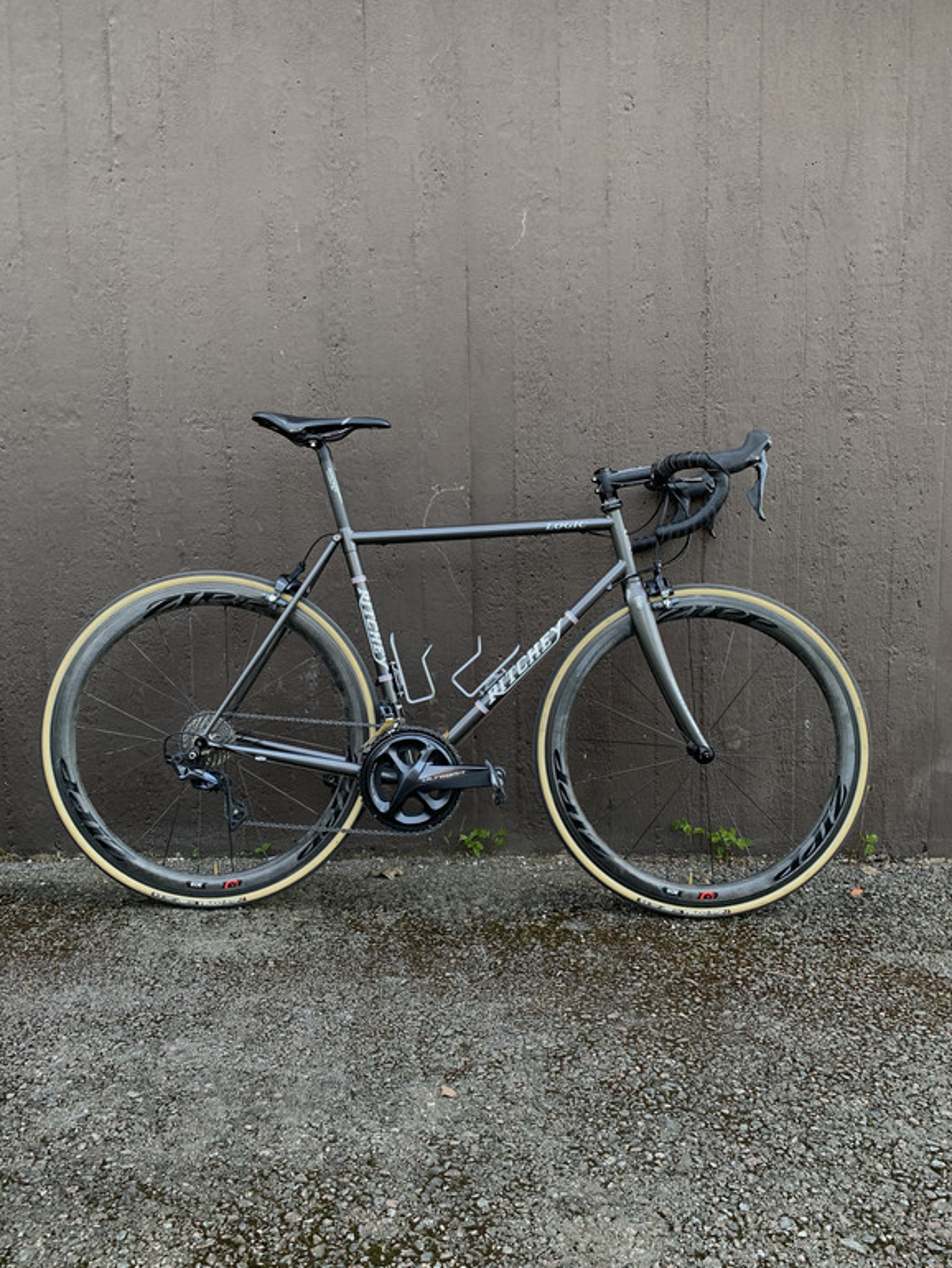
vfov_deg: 65.3
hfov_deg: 51.4
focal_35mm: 27
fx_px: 990
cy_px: 636
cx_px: 491
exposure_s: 1/60
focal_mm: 4.25
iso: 125
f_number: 1.8
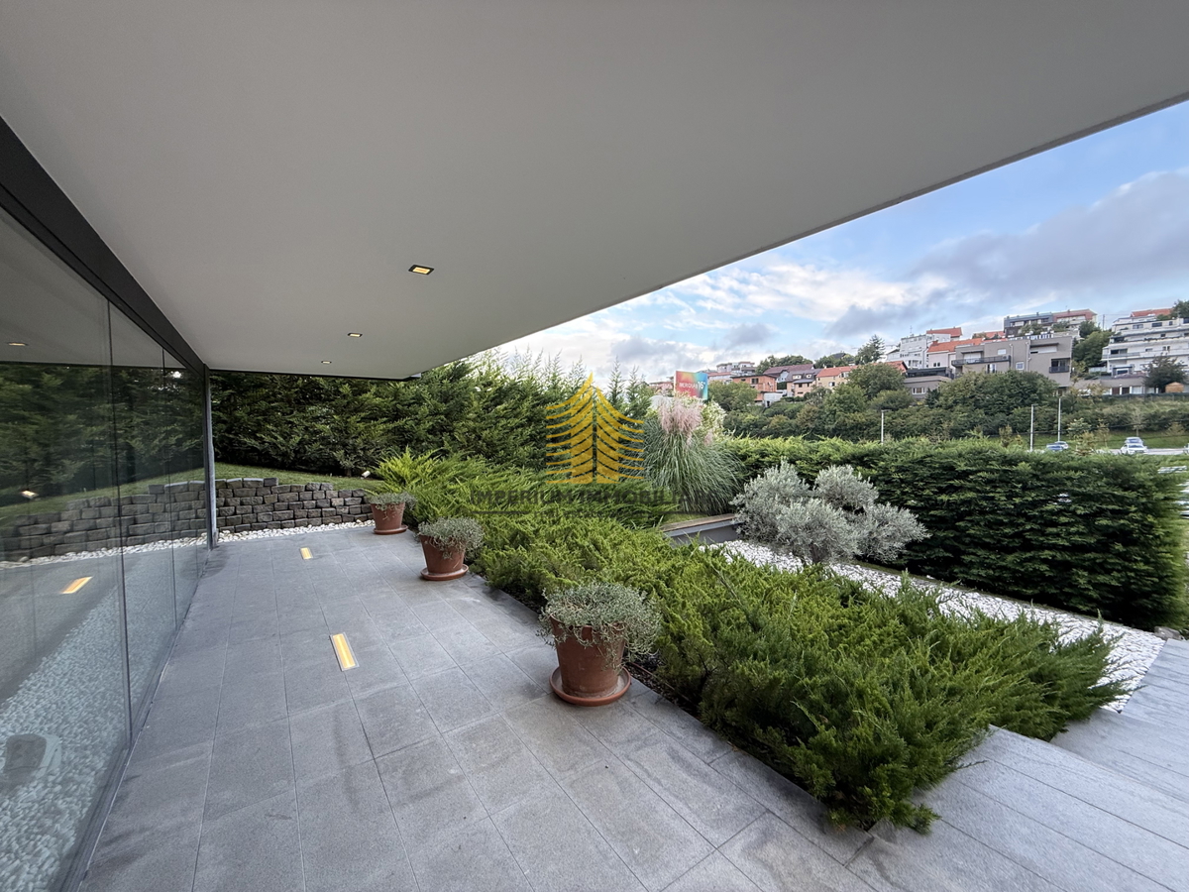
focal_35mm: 14
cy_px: 446
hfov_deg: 102.1
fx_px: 481
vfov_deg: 85.7
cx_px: 594
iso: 64
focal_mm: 2.22
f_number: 2.2
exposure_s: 1/150
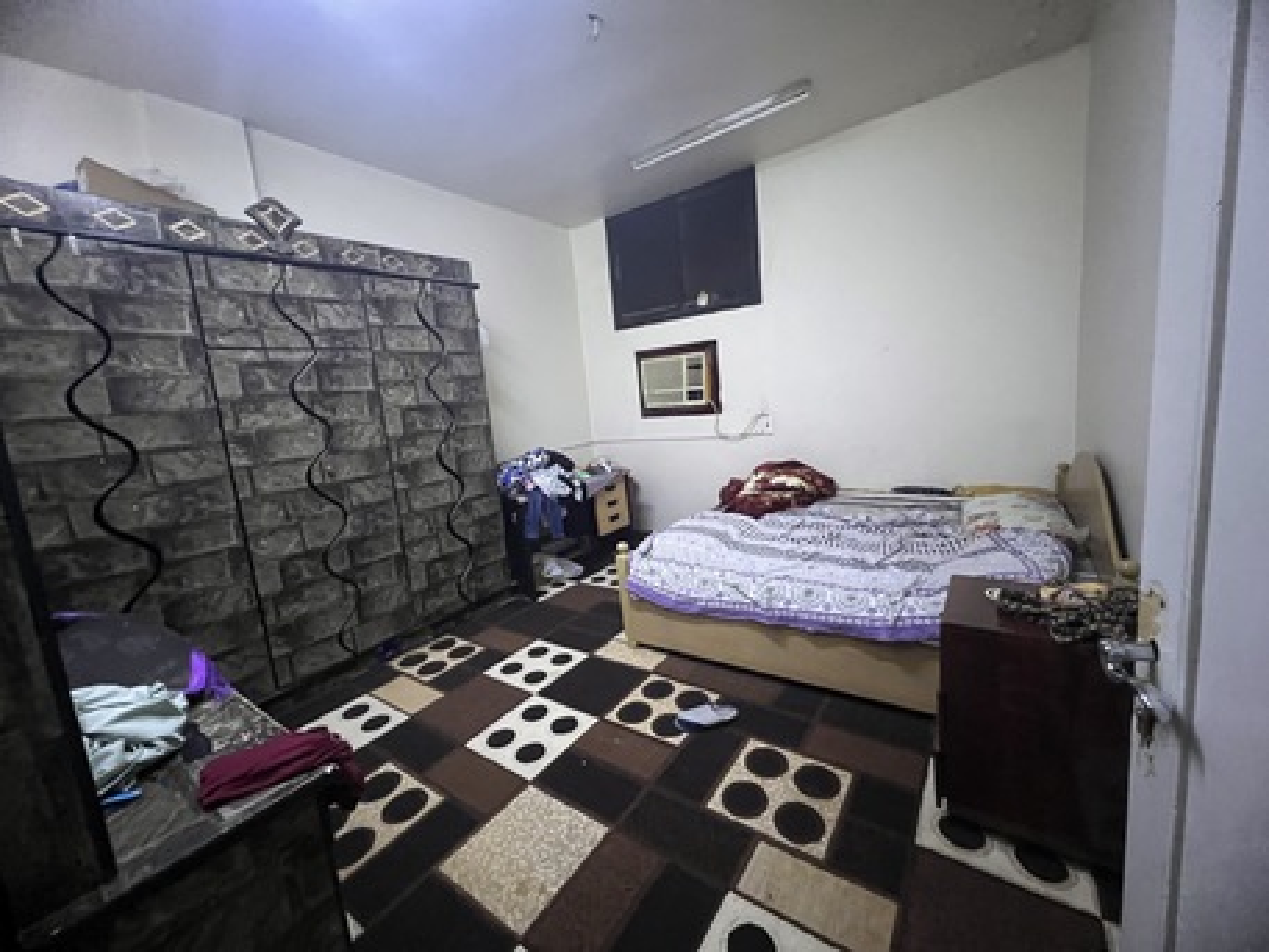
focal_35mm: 13
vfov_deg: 89.9
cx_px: 634
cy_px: 476
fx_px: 477
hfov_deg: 106.2
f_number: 1.8
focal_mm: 1.57
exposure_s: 1/40
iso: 1000
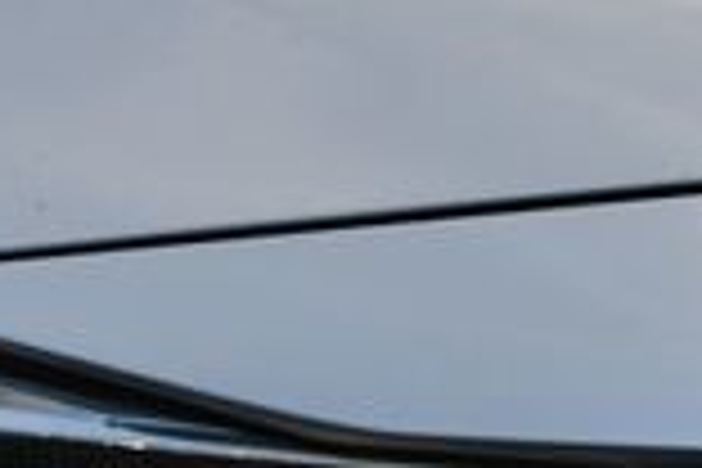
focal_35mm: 628
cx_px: -58
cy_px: 490
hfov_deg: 3.3
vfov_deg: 2.2
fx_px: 12245
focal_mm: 102
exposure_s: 1/250
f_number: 6.3
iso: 200
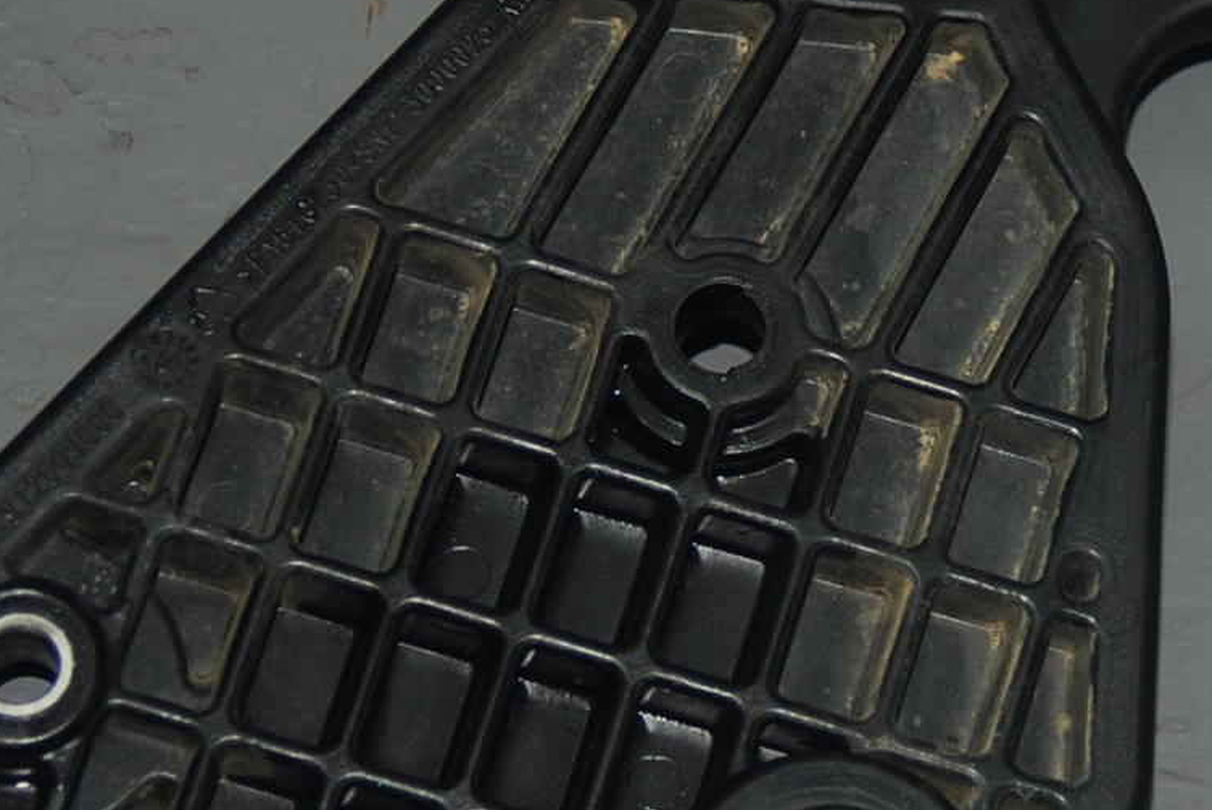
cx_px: 1294
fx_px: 5729
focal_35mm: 170
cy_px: 453
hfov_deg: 11.9
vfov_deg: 8.1
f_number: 4
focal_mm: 44
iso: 100
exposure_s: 1/125
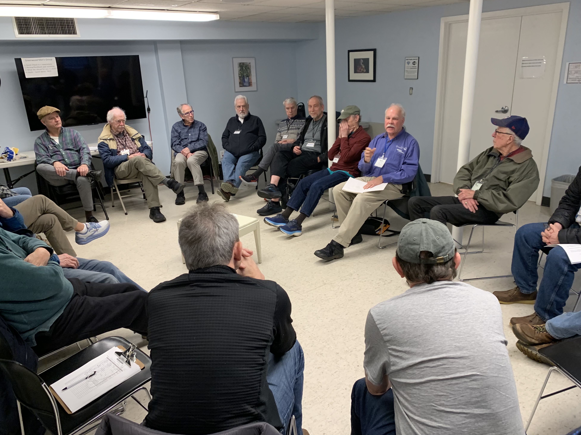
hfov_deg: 65.3
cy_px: 225
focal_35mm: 27
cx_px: 296
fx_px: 453
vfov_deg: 51.3
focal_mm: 4.25
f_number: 1.8
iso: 160
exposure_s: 1/60
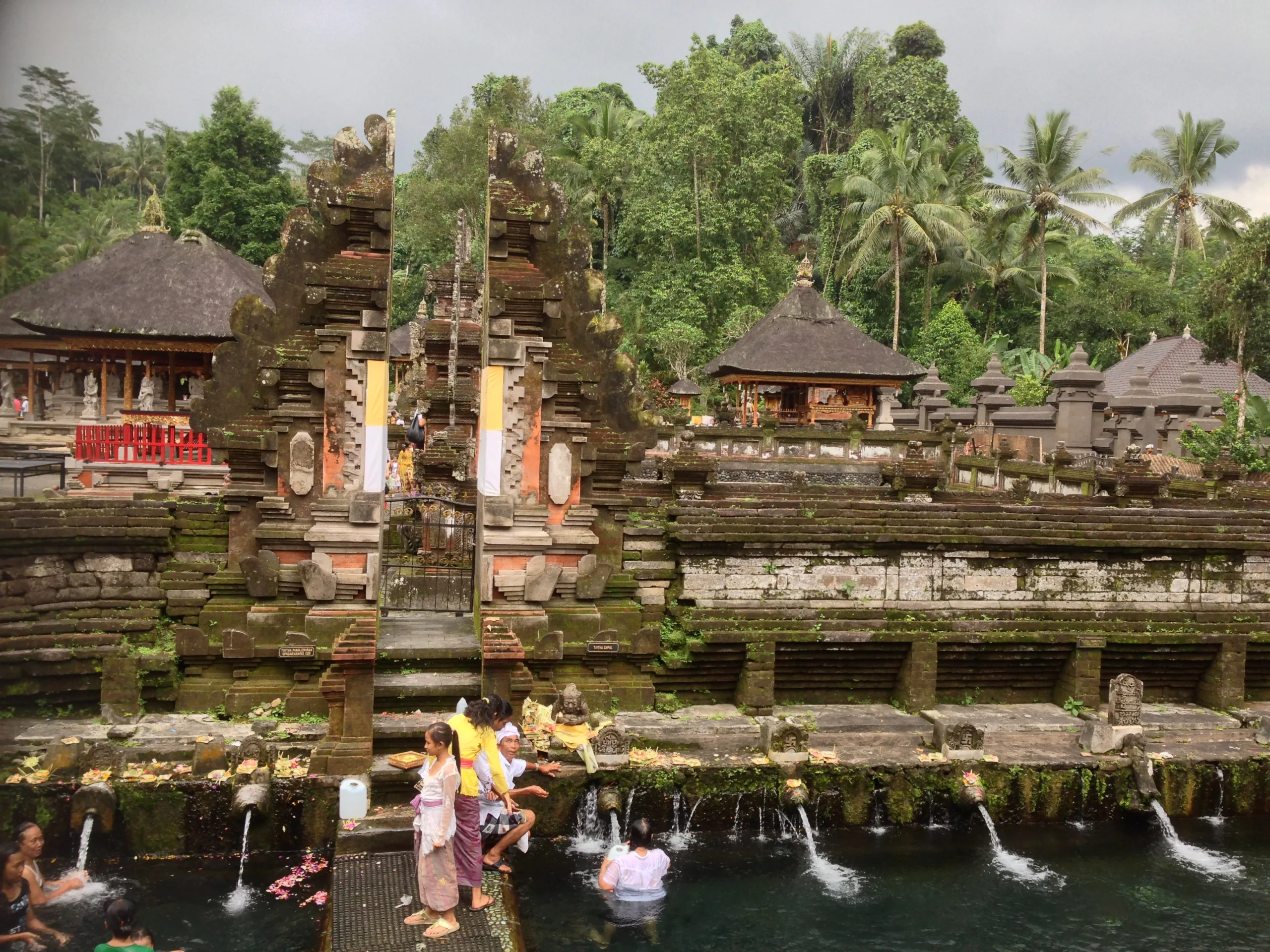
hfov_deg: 55.4
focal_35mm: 33
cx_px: 635
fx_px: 1211
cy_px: 476
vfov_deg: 42.9
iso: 50
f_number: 2.4
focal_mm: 4.13
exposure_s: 1/161
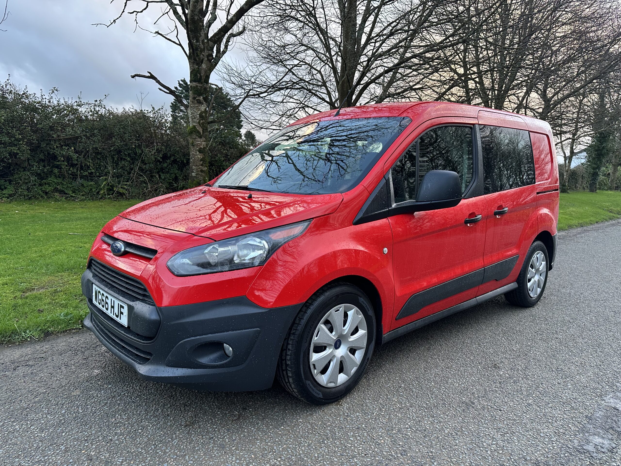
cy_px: 233
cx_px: 310
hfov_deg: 71.6
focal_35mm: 24
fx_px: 431
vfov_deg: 56.8
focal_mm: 6.86
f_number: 1.78
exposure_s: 1/121
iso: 160
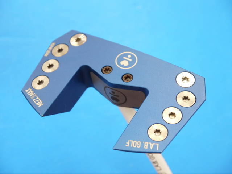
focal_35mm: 84
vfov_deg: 17.6
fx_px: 563
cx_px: 116
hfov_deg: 23.3
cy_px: 87
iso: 800
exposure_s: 1/80
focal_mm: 42
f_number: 5.6
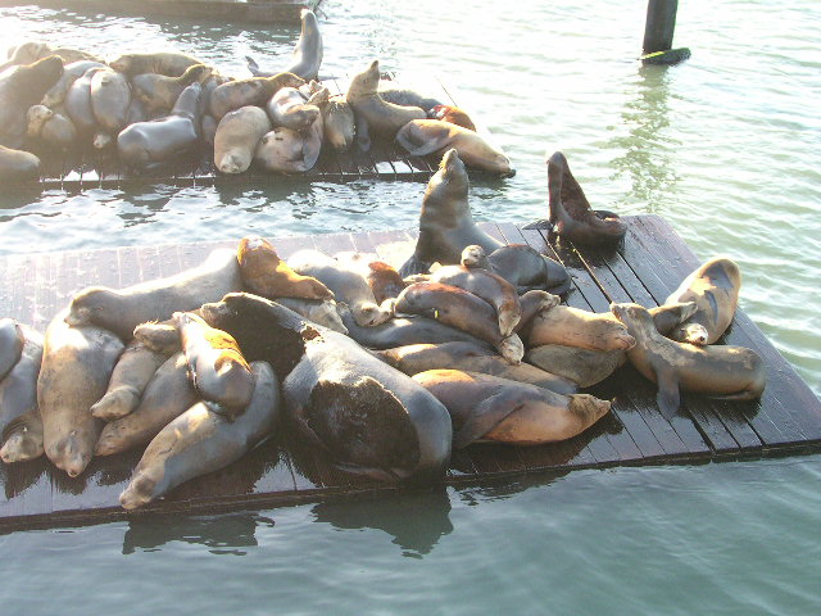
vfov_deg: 27.0
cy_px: 308
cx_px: 410
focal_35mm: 54
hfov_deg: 35.5
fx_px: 1281
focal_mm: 8.2
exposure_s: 1/59.9
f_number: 3.2
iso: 141
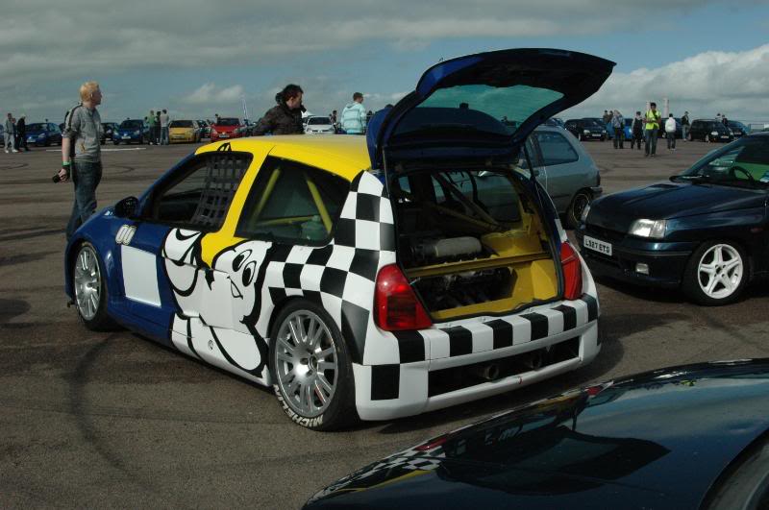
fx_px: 896
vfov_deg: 31.8
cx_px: 384
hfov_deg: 46.5
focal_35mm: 42
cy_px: 255
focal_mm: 28
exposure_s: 1/500
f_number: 11
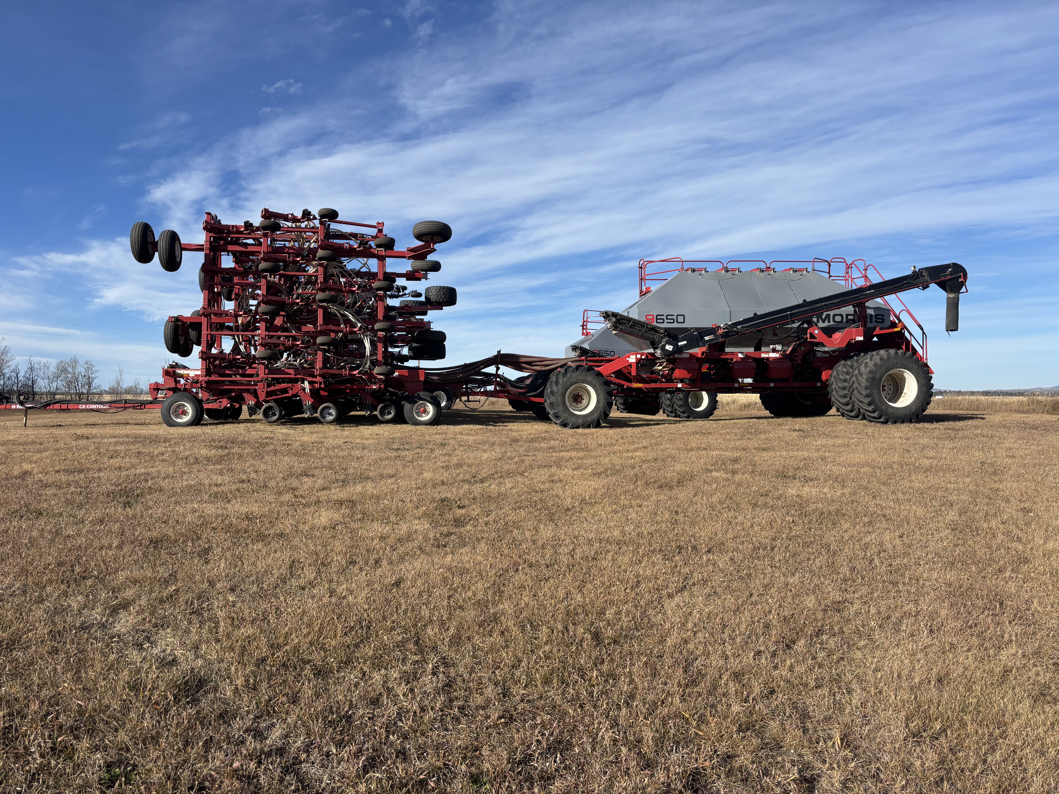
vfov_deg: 53.1
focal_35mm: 26
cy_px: 397
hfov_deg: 67.3
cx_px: 530
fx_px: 795
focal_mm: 5.96
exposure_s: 1/3413
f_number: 1.6
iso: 50
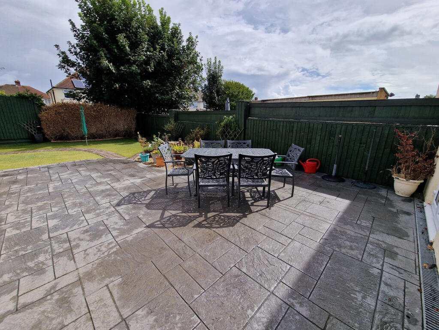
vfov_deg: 89.9
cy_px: 165
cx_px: 220
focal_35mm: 13
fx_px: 165
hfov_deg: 106.2
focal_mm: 2.2
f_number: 2.2
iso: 50
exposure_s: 1/2912
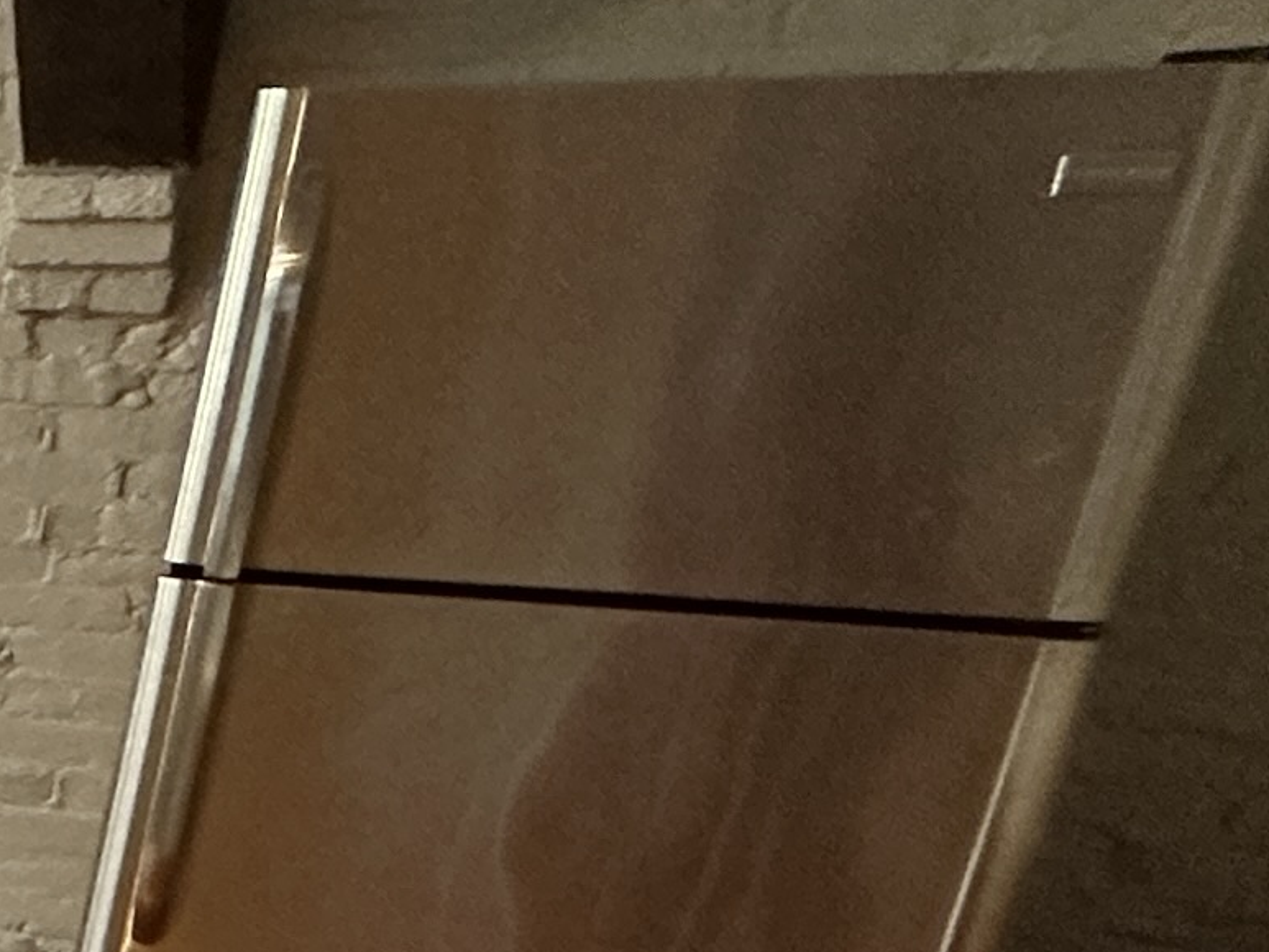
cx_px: -1583
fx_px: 2677
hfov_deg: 16.2
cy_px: 1147
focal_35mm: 73
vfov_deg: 19.0
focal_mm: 2.22
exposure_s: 1/120
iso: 250
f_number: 2.2
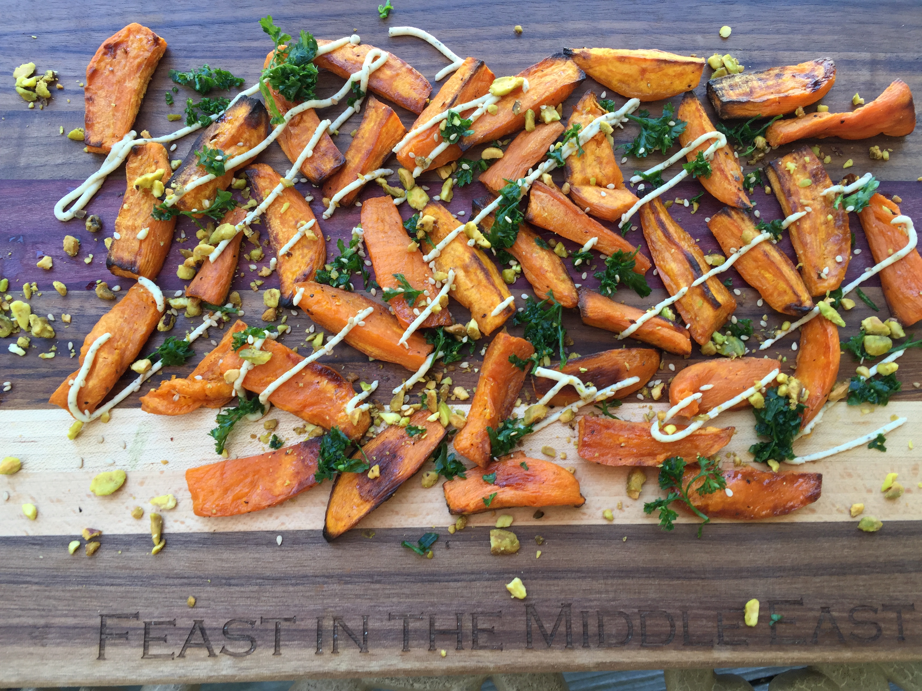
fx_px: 772
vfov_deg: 48.2
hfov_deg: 61.7
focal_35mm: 29
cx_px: 461
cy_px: 346
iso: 40
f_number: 2.2
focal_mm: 4.15
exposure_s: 1/60
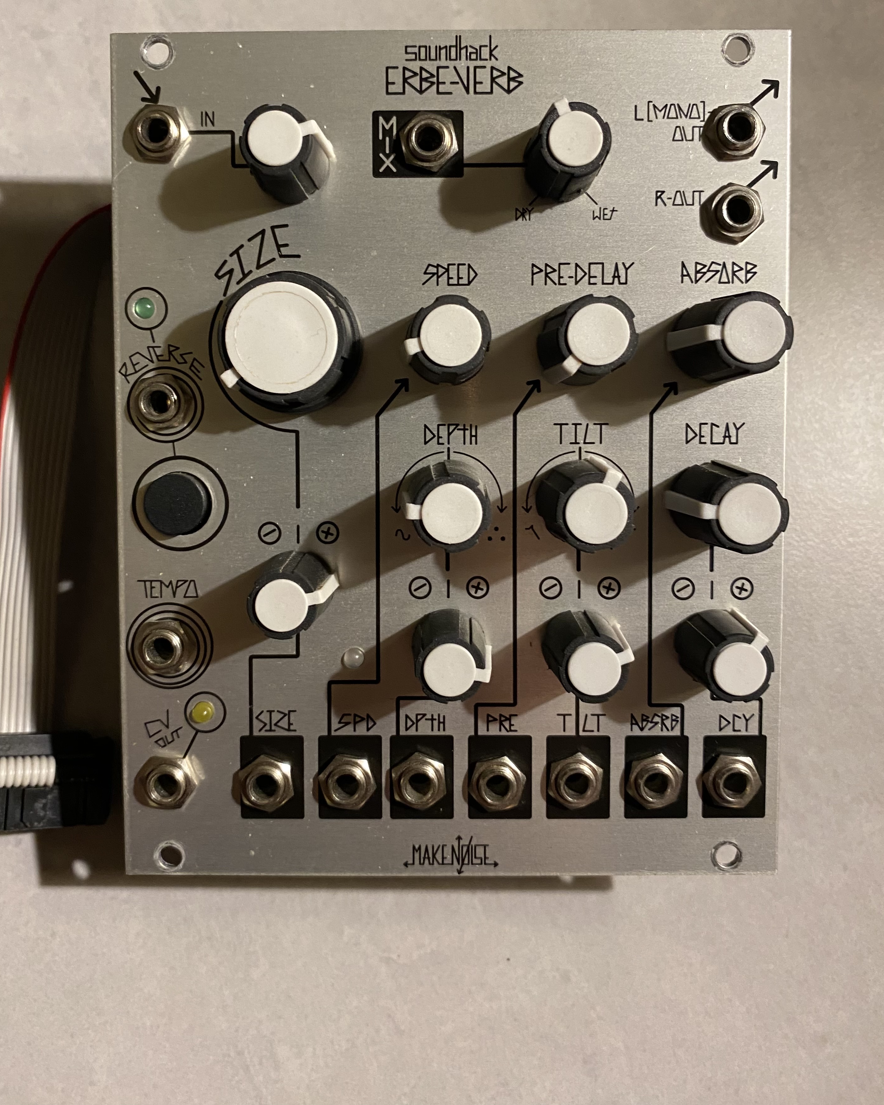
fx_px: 916
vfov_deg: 61.9
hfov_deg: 51.5
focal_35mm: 28
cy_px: 472
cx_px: 413
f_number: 1.8
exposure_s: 1/50
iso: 320
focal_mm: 4.25
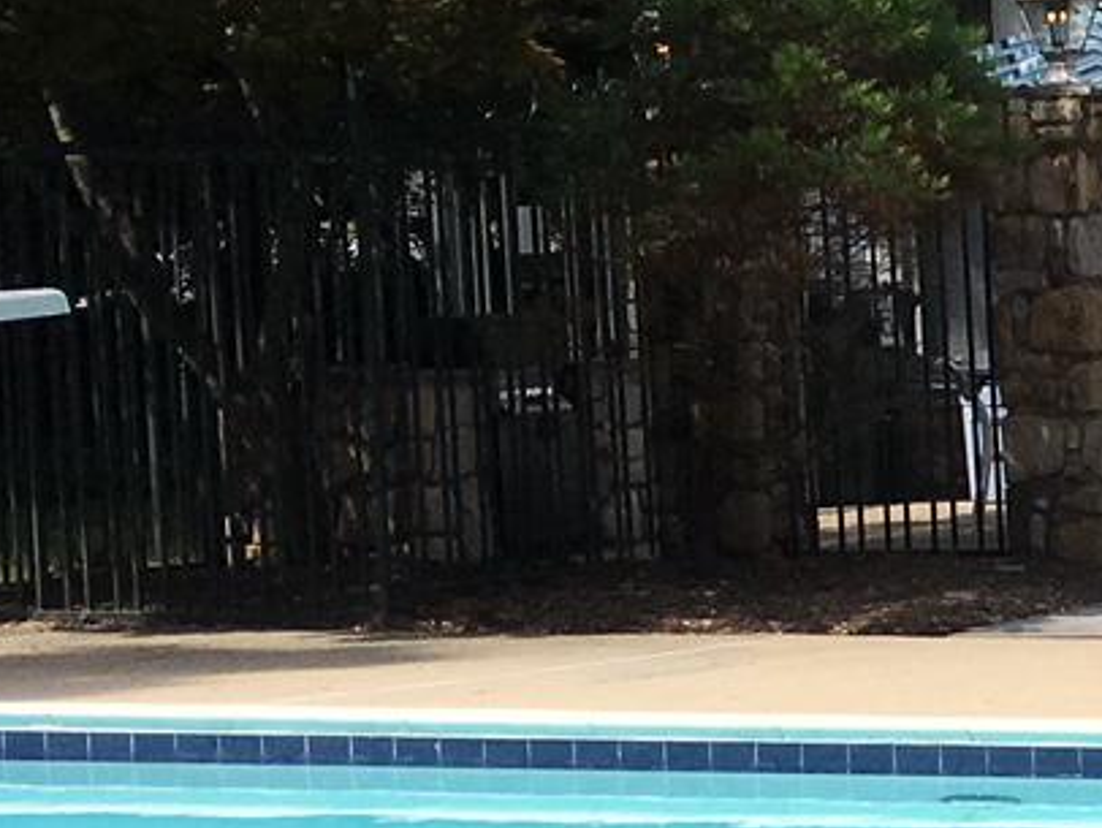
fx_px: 4587
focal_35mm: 144
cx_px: 2606
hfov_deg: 11.4
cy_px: 785
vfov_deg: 10.2
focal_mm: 4.15
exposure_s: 1/1923
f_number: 2.2
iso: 25
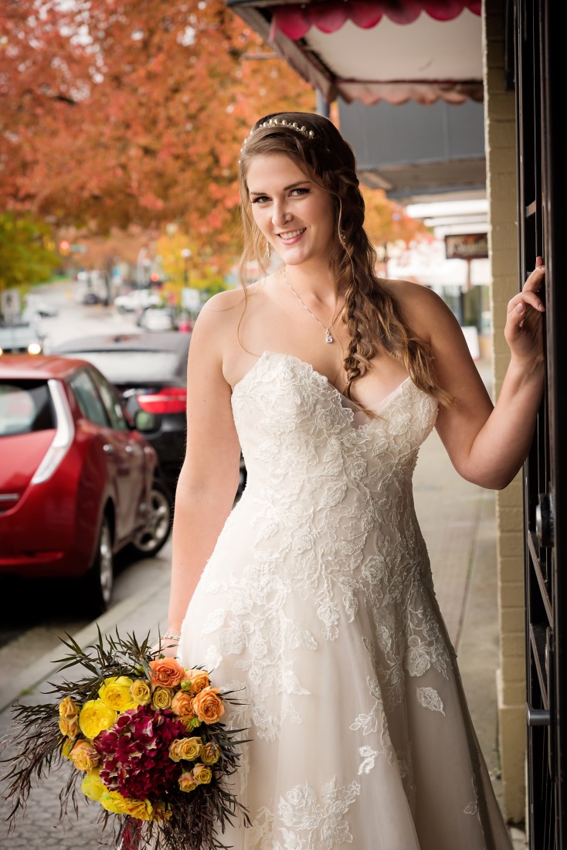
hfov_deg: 17.5
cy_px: 425
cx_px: 284
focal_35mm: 78
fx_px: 1841
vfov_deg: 26.0
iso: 400
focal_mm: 78
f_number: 5.6
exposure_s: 1/125
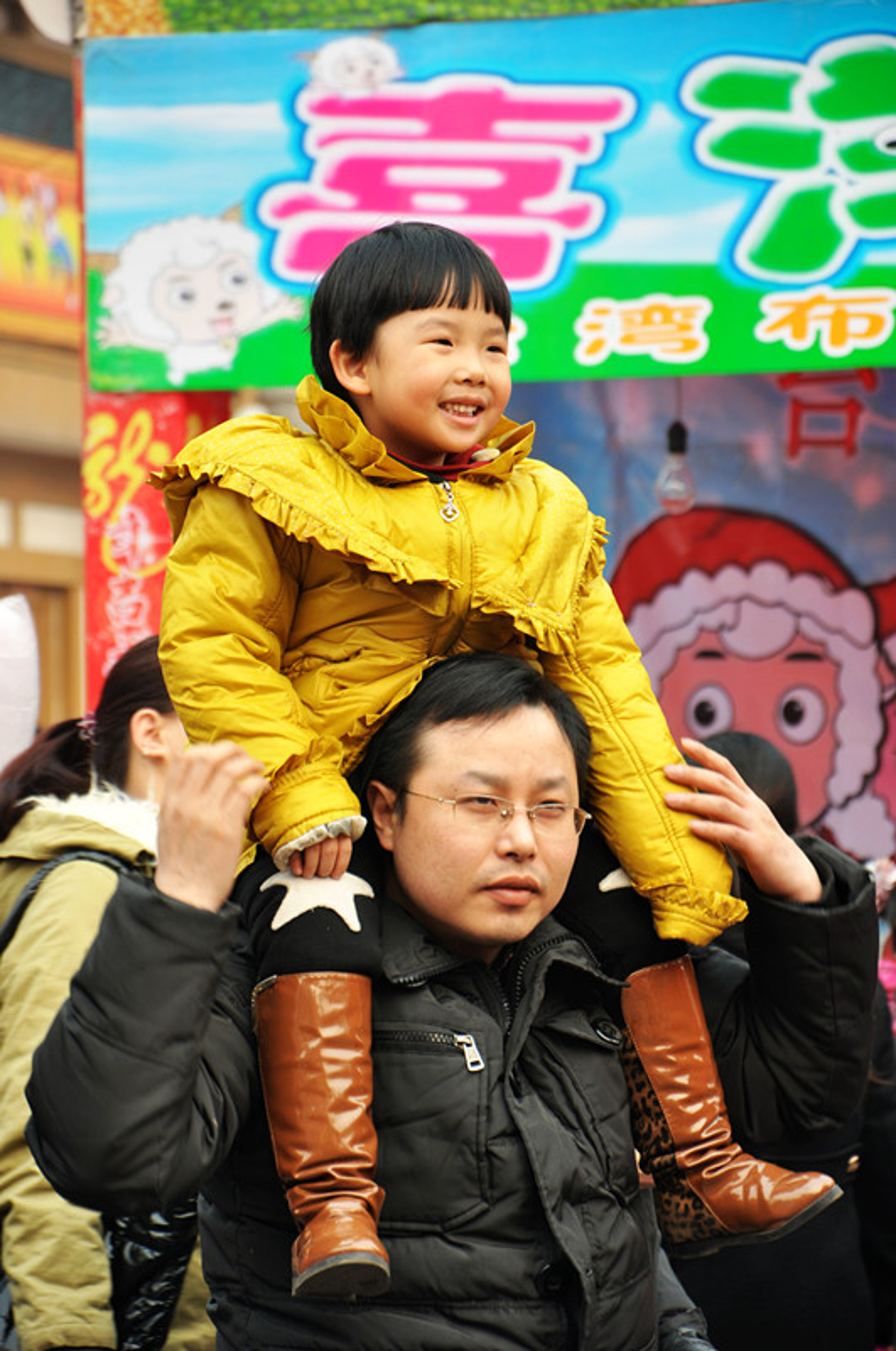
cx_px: 448
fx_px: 5897
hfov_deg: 8.7
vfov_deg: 13.1
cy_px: 676
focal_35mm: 158
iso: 200
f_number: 5.6
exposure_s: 1/125
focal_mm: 105
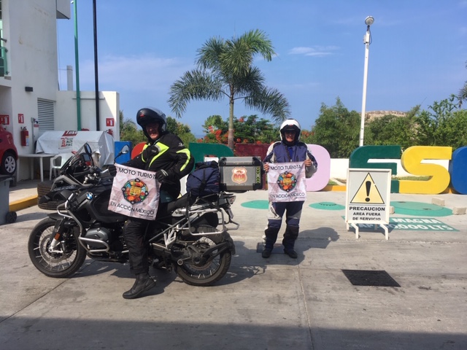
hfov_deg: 61.7
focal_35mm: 29
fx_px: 391
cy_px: 175
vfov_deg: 48.2
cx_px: 234
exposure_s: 1/1479
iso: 25
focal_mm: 4.15
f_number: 2.2
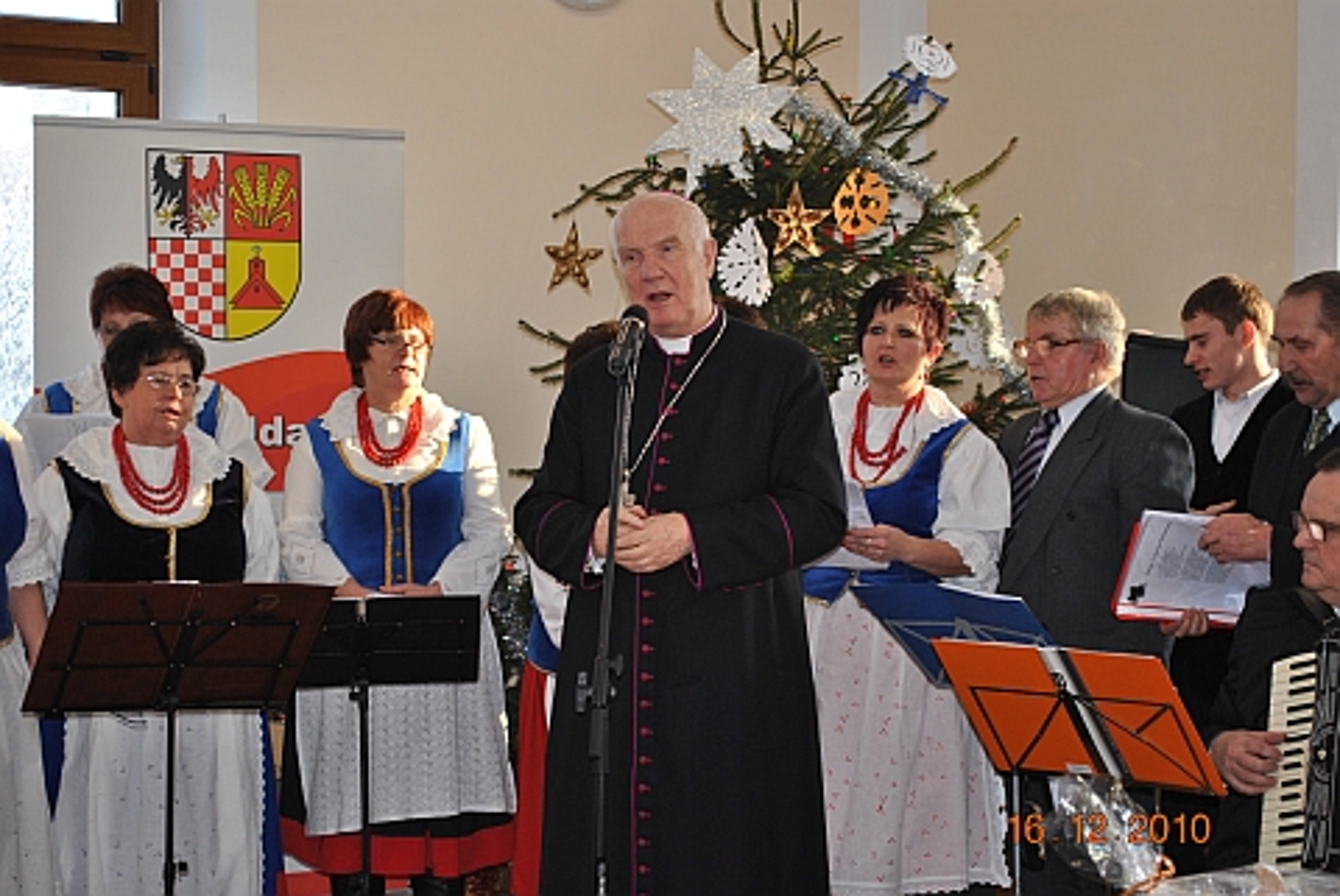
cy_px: 448
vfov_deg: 19.0
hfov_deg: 28.0
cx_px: 670
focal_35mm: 72
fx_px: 2682
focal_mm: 48
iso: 200
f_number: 5.6
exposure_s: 1/60
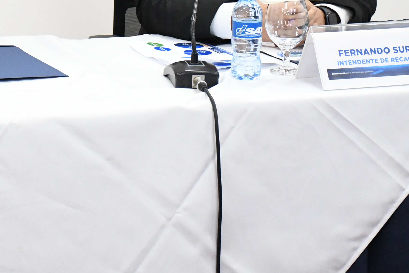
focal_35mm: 167
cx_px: 55
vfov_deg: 8.1
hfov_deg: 12.2
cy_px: -39
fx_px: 1897
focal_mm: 48
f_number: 5.6
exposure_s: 1/250
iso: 5000
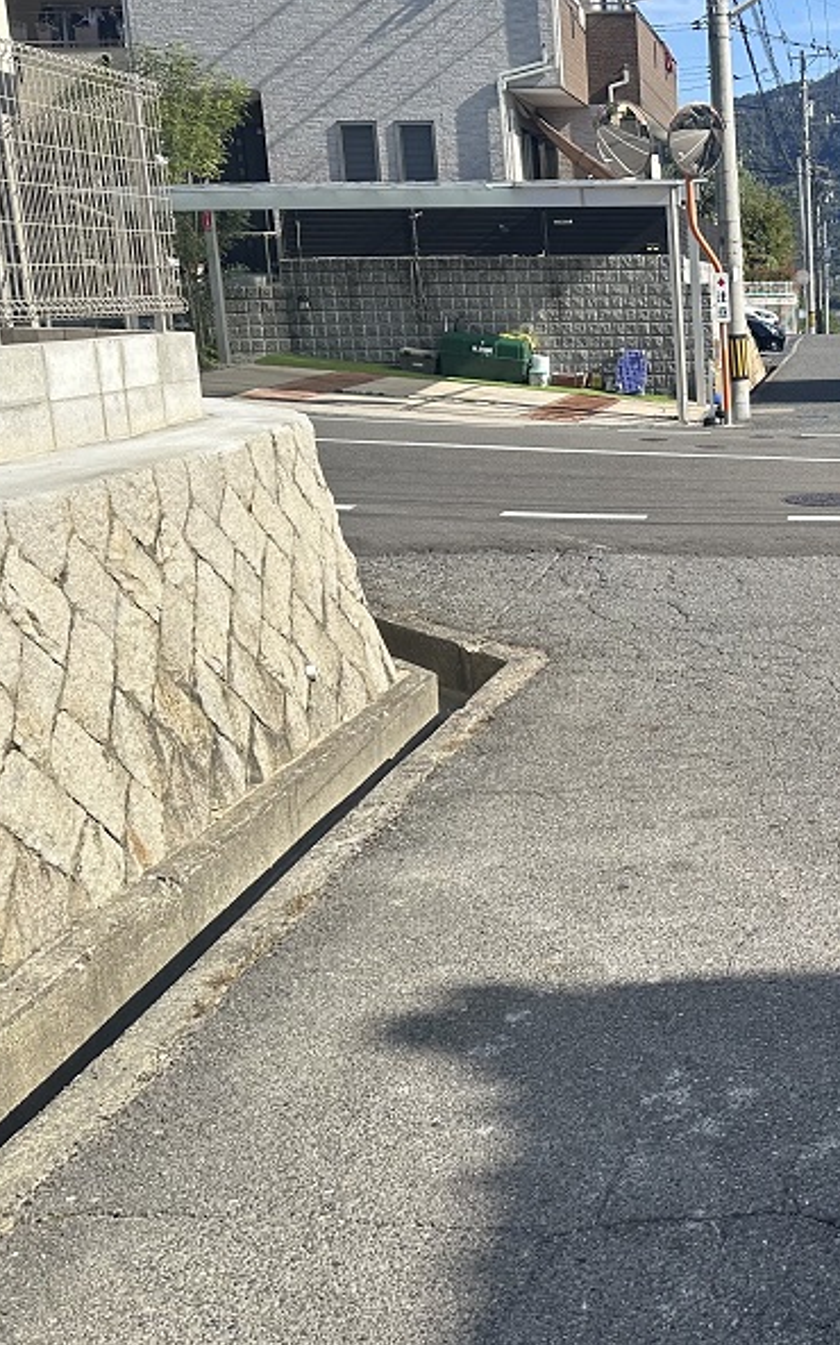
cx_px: 883
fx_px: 1575
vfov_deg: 46.2
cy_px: 684
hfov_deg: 27.7
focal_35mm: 43
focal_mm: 6.86
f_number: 1.78
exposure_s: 1/3597
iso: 80
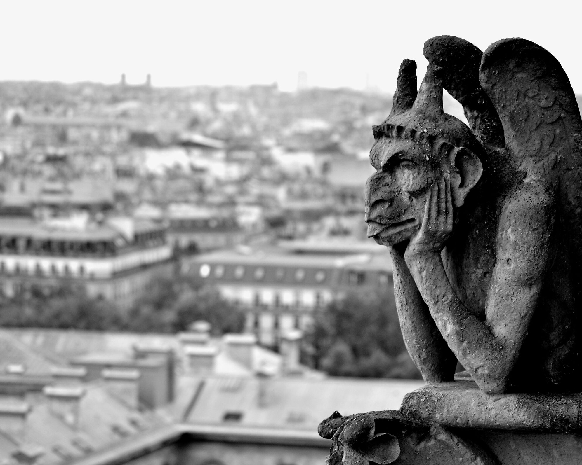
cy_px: 233
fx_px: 2394
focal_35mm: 139
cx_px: 288
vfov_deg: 11.1
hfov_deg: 13.9
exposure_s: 1/400
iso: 400
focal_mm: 82
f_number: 5
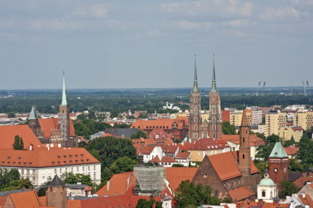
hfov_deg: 14.9
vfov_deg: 9.9
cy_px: 104
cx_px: 156
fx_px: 1198
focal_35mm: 138
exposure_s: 1/400
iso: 200
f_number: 11
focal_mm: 92
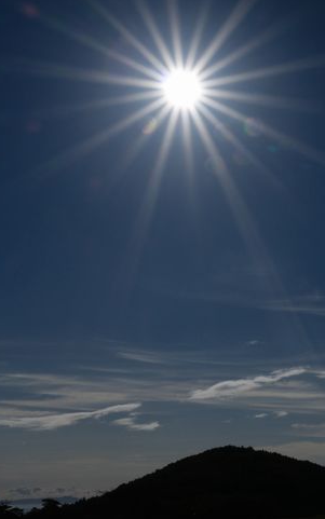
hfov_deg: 22.7
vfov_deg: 39.5
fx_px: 722
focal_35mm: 51
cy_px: 226
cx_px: 419
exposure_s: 1/500
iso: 125
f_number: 22
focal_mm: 19.2
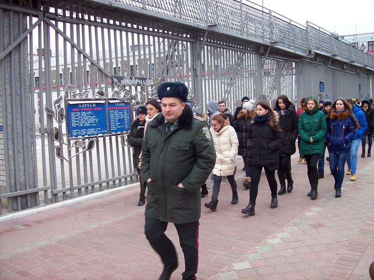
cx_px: 187
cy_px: 140
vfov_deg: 39.6
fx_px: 389
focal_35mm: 36
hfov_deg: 51.4
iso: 80
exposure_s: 1/92.4
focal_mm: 6
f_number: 2.7
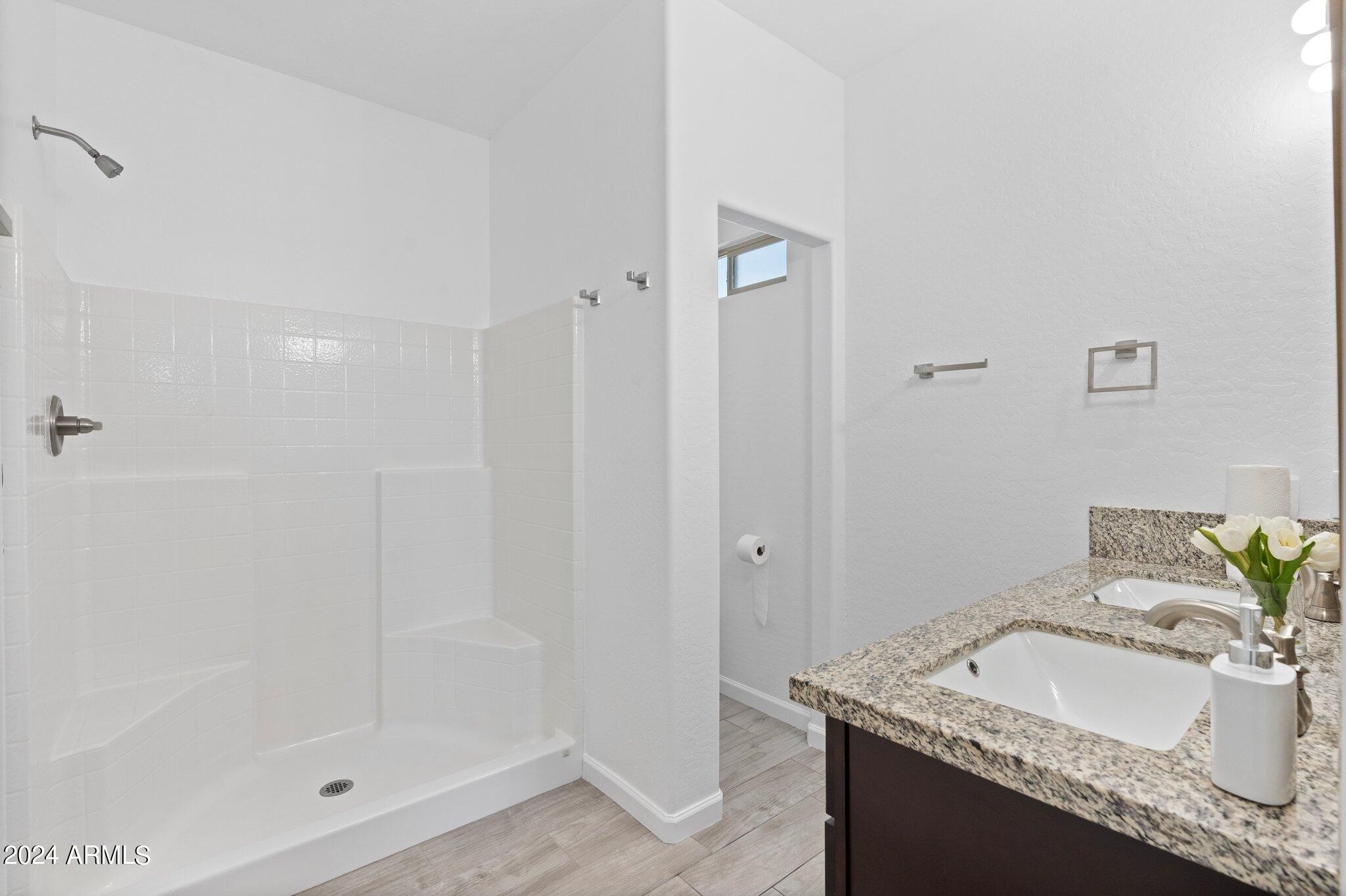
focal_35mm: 16
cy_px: 448
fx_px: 598
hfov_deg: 96.7
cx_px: 673
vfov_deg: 73.7
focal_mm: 16
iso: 1000
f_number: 8
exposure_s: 1/13
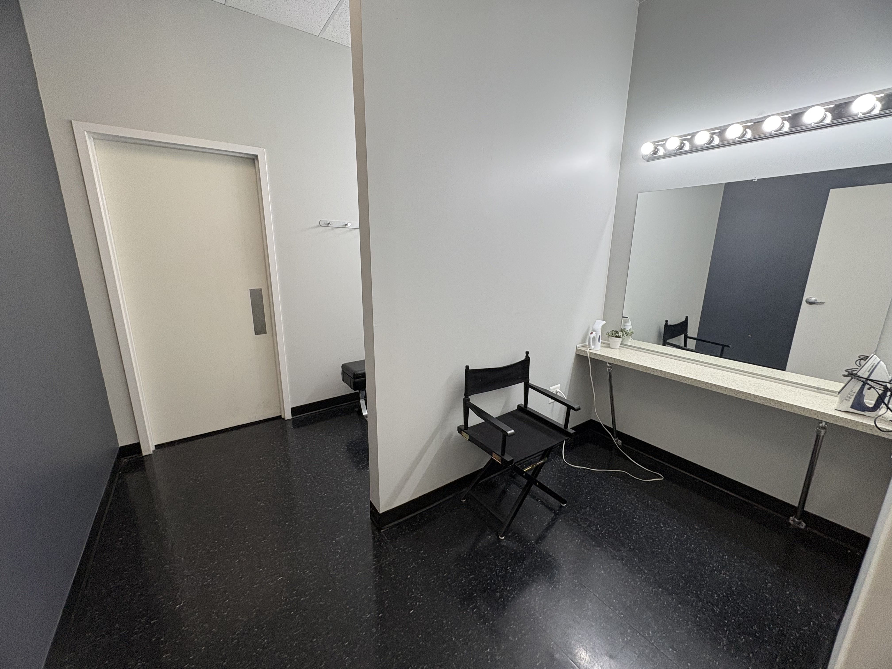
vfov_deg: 85.7
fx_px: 361
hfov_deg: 102.1
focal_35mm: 14
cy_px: 334
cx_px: 446
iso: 160
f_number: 2.2
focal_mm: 2.22
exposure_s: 1/120
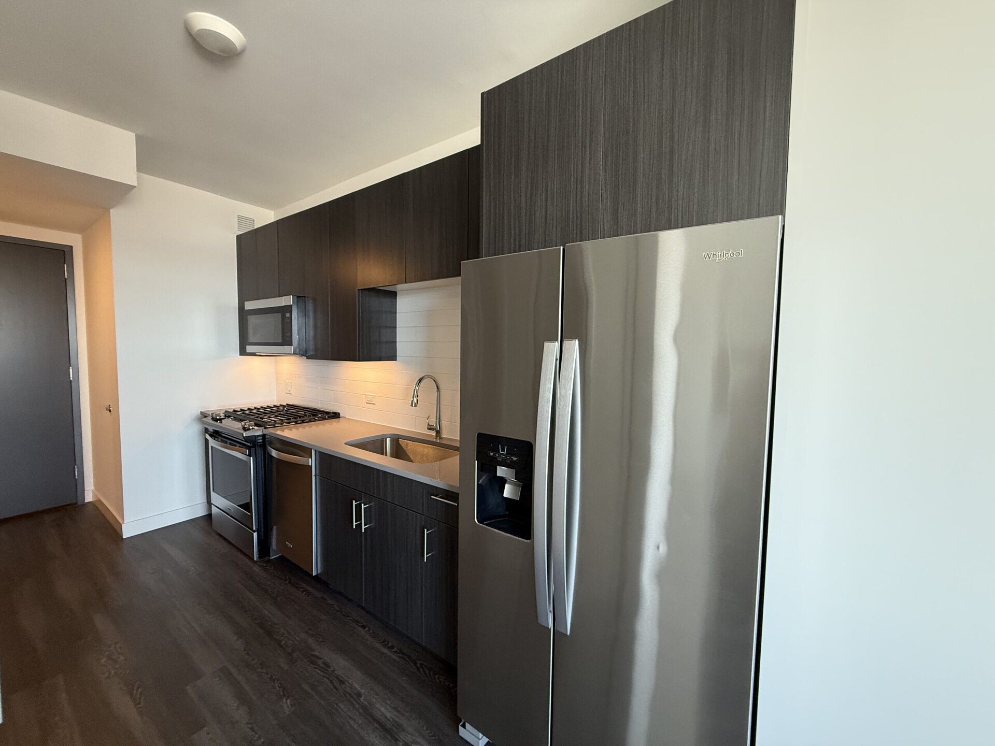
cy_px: 373
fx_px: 402
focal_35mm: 14
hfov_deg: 102.1
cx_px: 498
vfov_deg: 85.7
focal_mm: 2.22
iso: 320
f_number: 2.2
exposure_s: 1/60
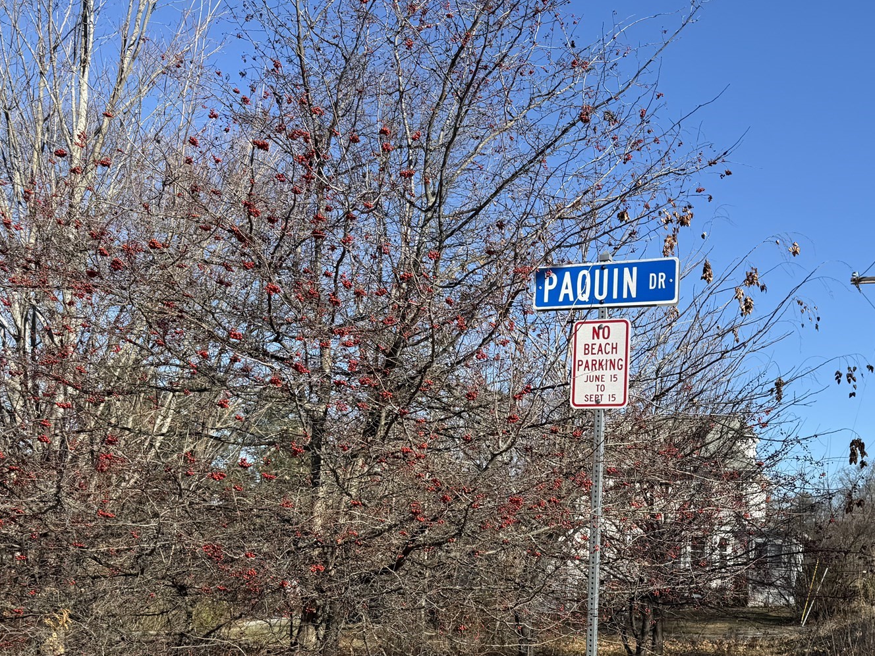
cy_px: 450
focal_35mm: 37
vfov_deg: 38.1
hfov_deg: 49.8
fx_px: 935
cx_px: 532
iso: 80
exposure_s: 1/2611
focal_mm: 6.76
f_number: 1.78
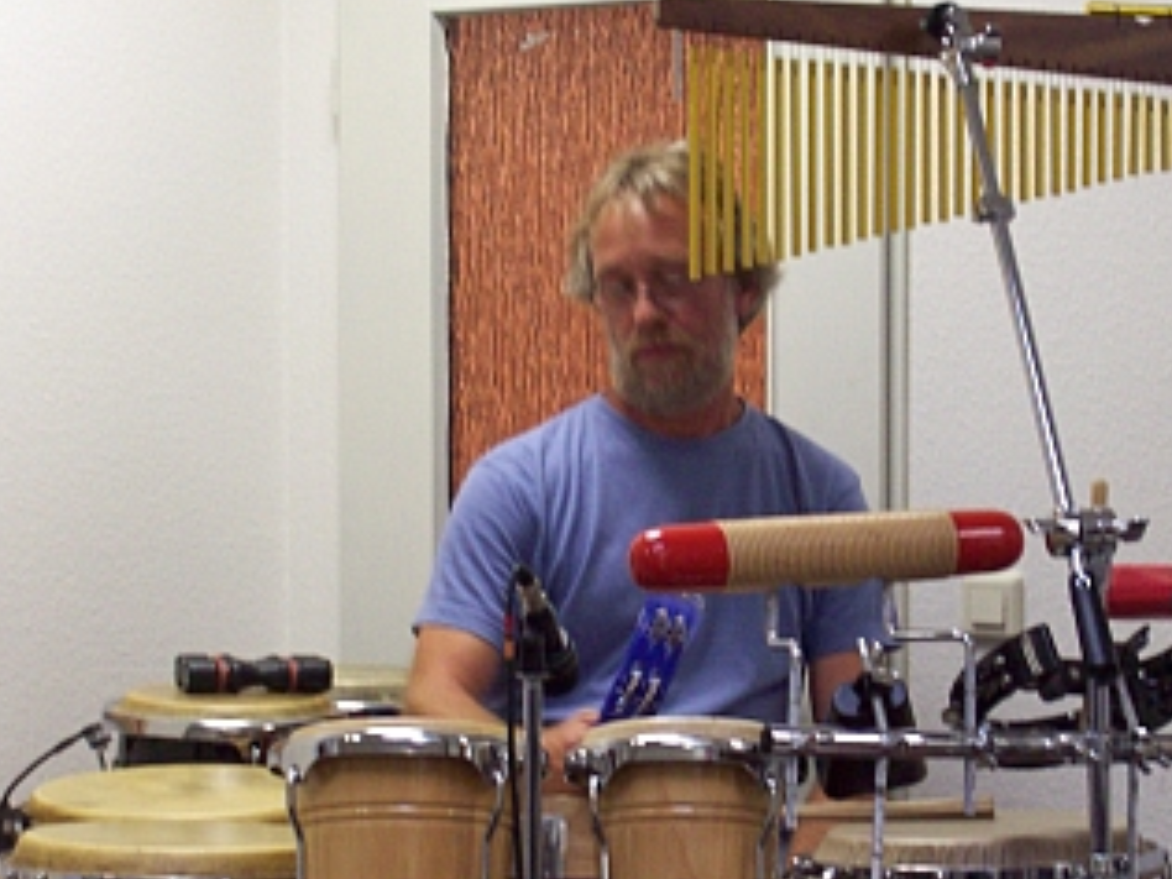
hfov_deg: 17.9
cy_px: 445
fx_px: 3724
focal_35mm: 110
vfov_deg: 13.5
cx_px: 697
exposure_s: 1/8
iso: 173
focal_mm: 14.3
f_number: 4.3
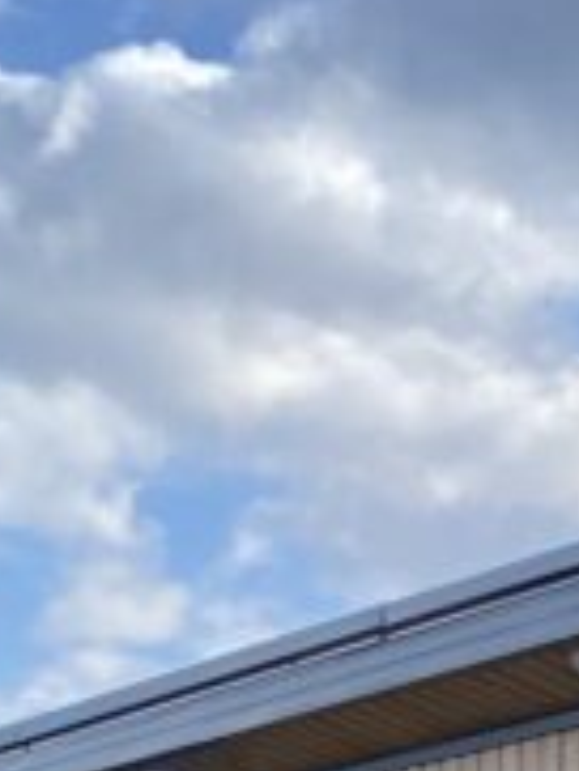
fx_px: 3275
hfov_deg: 8.9
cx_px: 1499
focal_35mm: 147
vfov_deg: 12.5
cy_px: 1274
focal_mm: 4.25
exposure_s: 1/912
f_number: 1.8
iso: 32
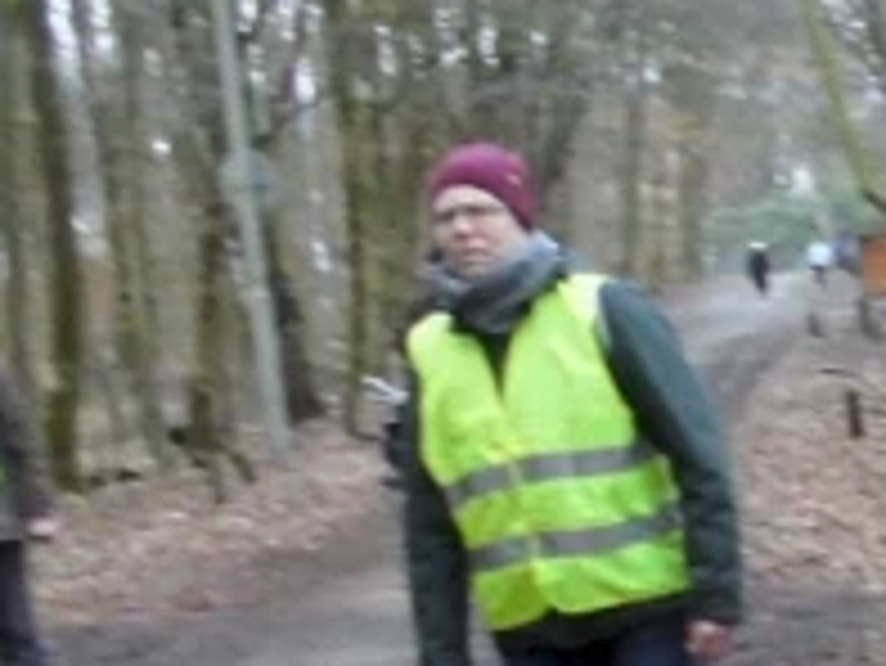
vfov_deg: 10.5
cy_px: 1071
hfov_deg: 12.4
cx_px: 1907
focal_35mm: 135
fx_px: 3457
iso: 200
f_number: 3.2
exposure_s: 1/60
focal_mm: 4.6
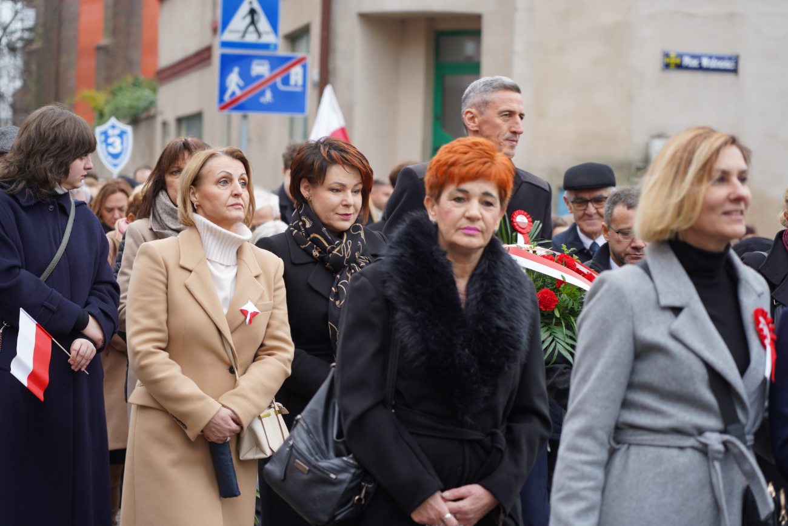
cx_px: 394
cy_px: 263
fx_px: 2298
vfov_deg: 13.0
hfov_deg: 19.5
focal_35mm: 105
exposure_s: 1/100
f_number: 4
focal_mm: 105
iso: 200
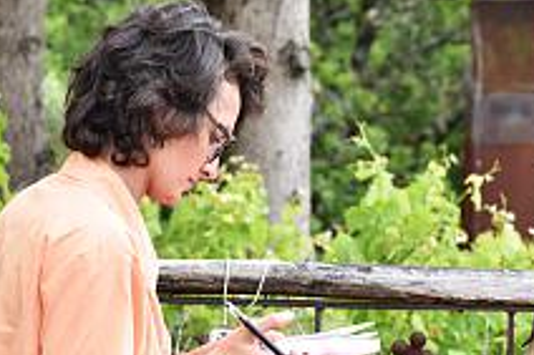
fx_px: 4787
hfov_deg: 6.4
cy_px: 331
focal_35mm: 323
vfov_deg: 4.2
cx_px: 302
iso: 400
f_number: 9
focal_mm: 120
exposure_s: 1/125
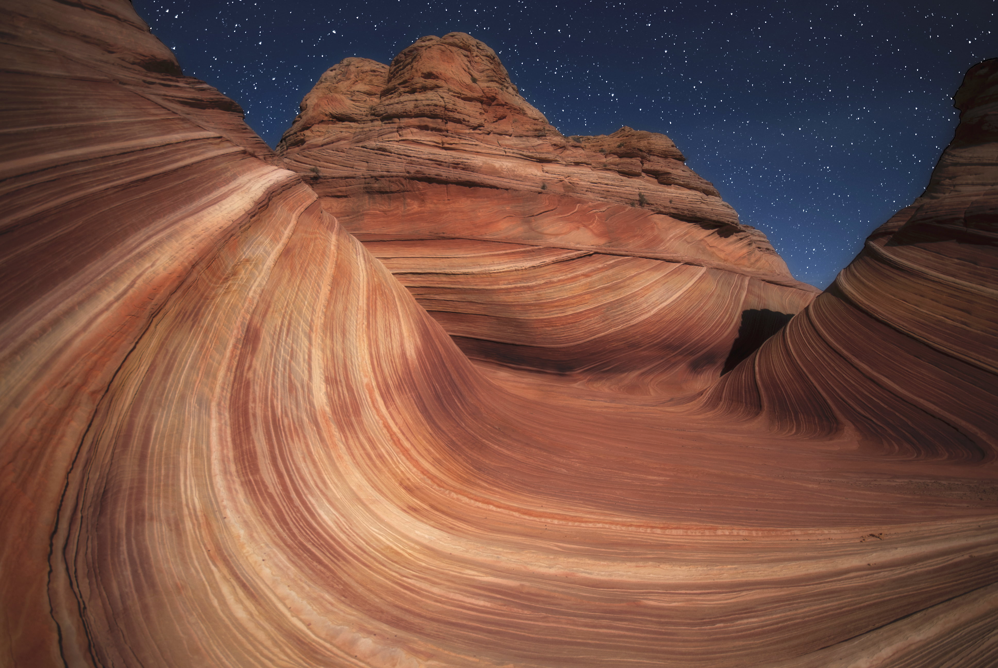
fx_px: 416
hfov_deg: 100.3
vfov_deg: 77.5
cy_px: 334
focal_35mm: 15
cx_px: 499
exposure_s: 1/2500
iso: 100
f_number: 6.3
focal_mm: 10
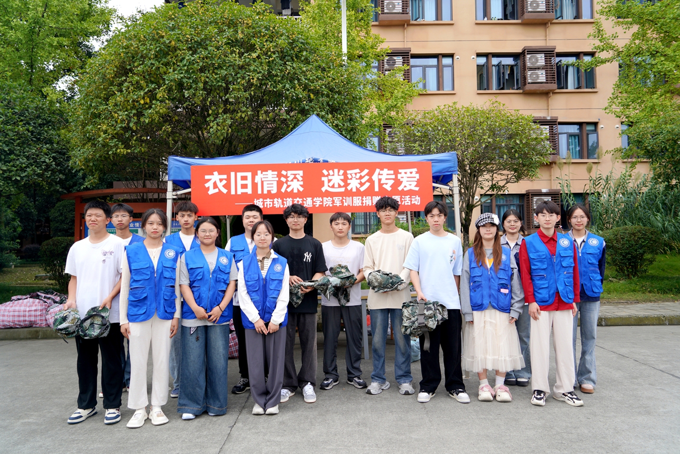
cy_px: 227
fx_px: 472
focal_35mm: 25
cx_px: 340
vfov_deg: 51.3
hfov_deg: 71.5
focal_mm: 25
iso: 100
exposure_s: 1/320
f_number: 4.5
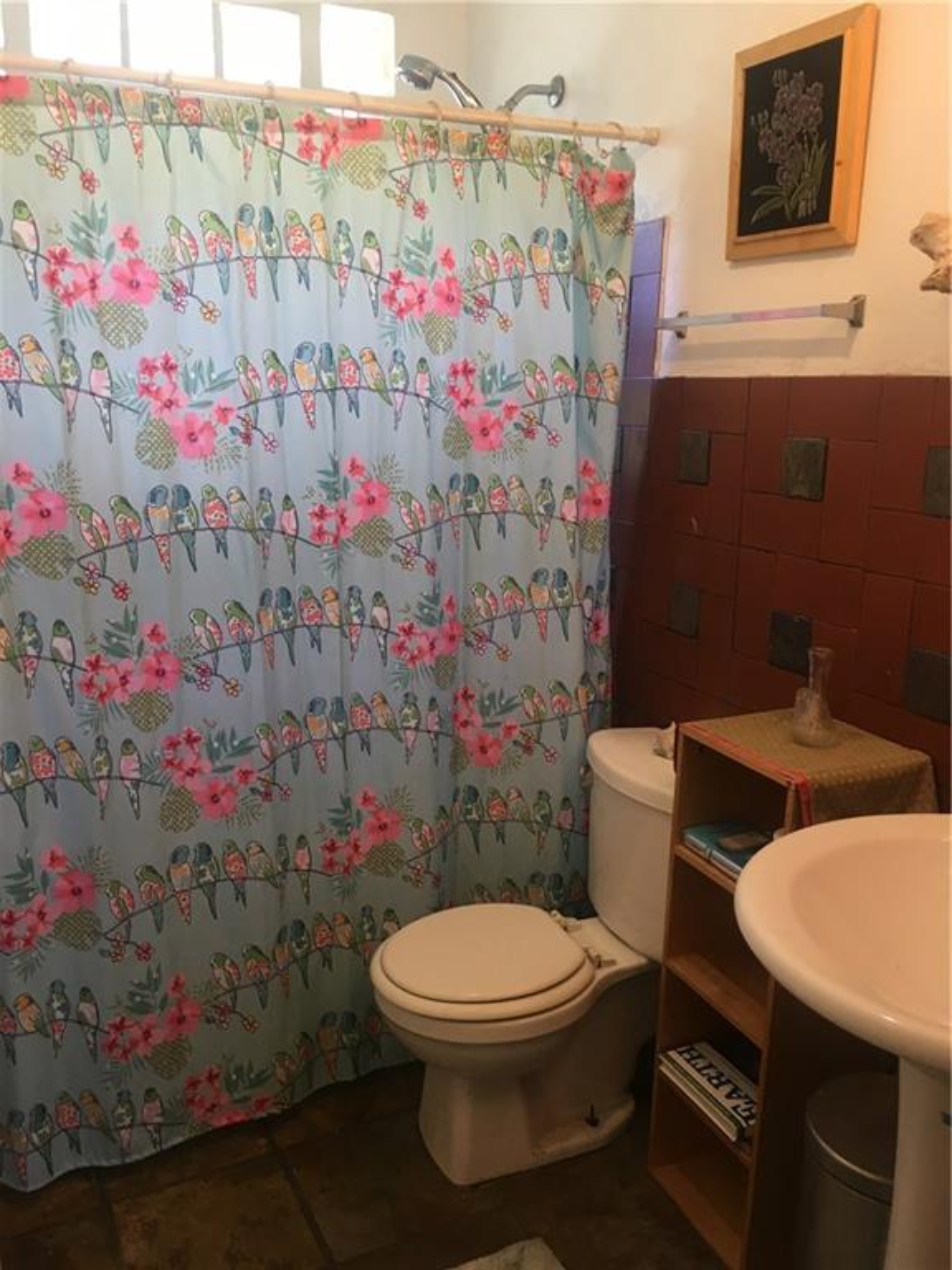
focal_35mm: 29
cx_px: 476
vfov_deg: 61.7
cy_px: 635
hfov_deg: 48.2
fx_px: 1063
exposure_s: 1/30
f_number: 2.2
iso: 64
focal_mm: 4.15
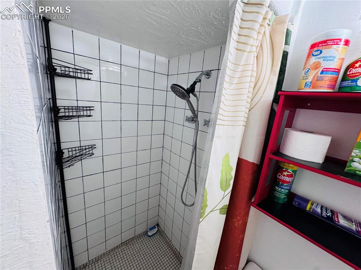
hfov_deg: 102.1
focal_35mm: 14
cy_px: 135
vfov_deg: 85.6
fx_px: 146
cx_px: 180
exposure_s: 1/60
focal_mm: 2.22
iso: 320
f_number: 2.2
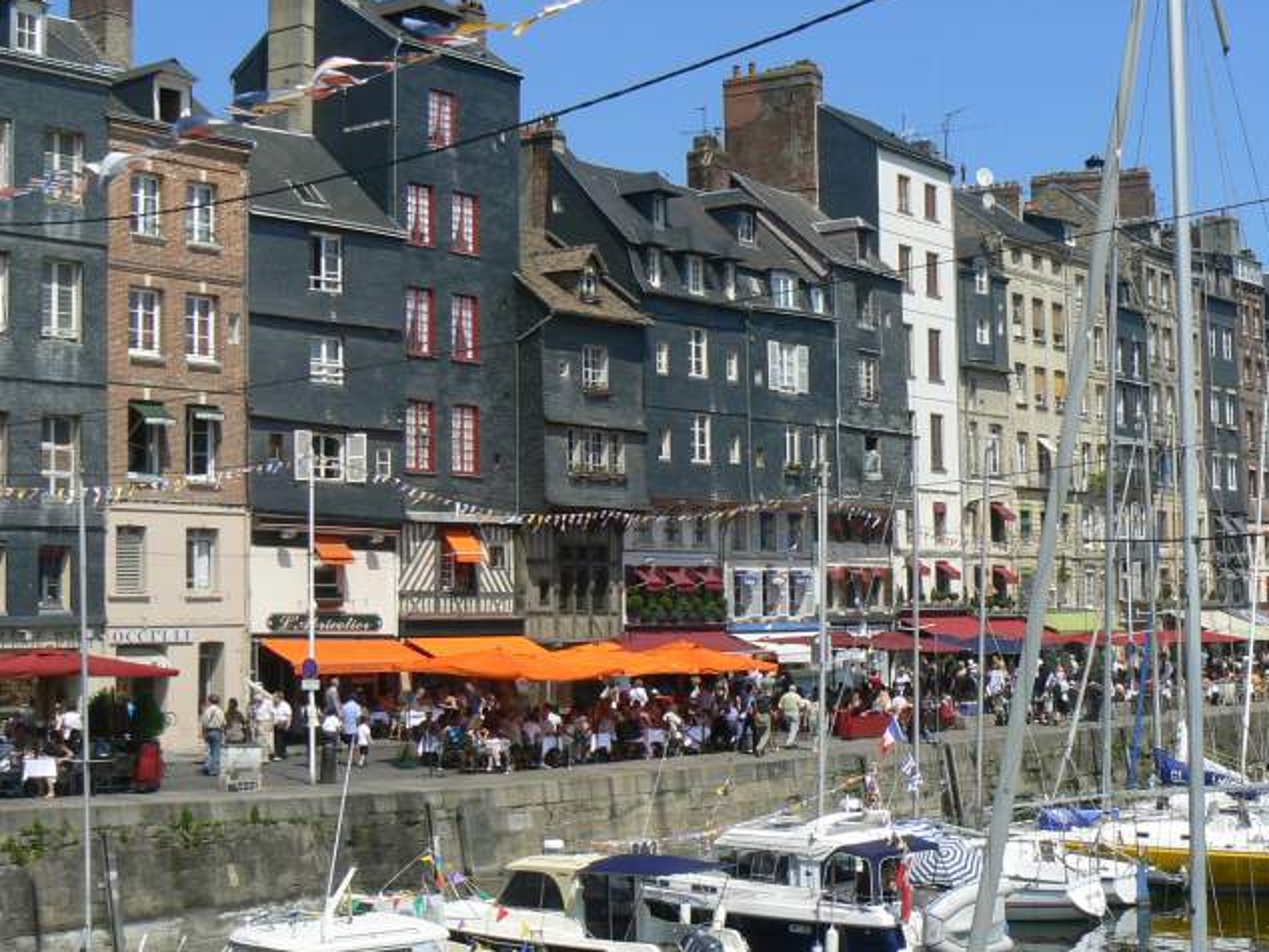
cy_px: 443
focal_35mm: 61
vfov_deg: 24.0
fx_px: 2237
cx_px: 709
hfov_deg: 31.6
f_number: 7.1
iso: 80
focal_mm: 7.1
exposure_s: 1/500
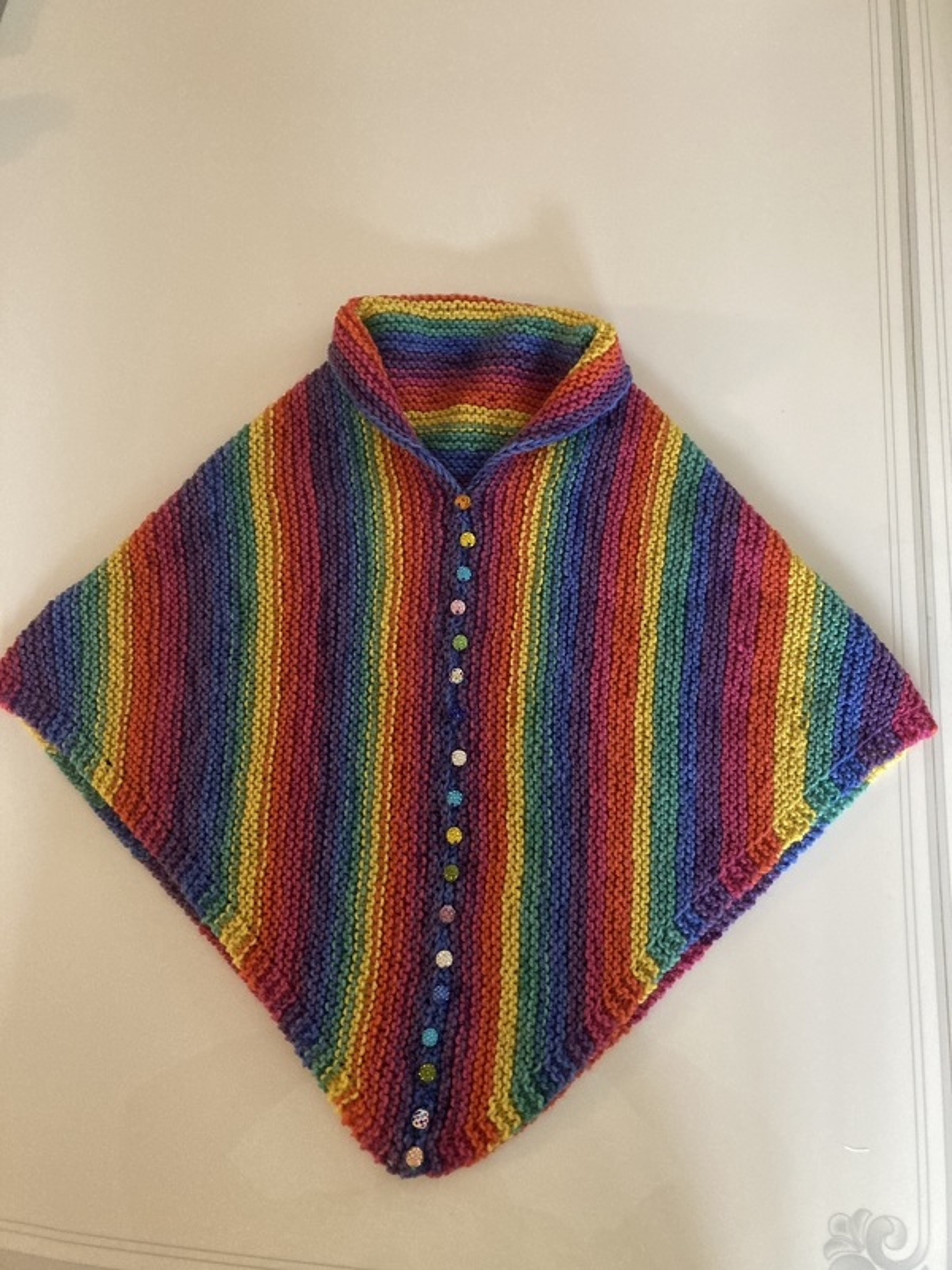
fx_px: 1027
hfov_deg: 49.7
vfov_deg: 63.4
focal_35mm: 28
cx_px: 476
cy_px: 635
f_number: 1.8
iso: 320
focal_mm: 3.99
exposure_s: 1/53
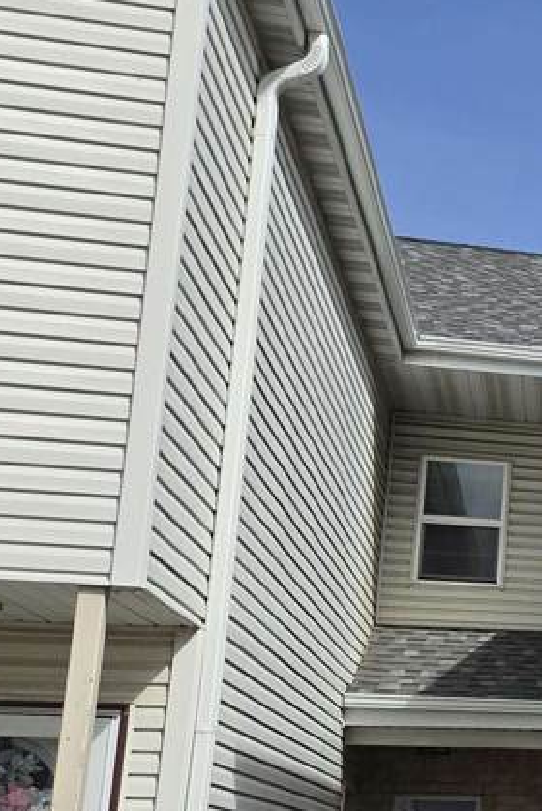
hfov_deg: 14.4
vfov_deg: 27.3
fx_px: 1646
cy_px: 608
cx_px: 1185
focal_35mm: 73
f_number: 1.8
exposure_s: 1/3521
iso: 25
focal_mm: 5.4
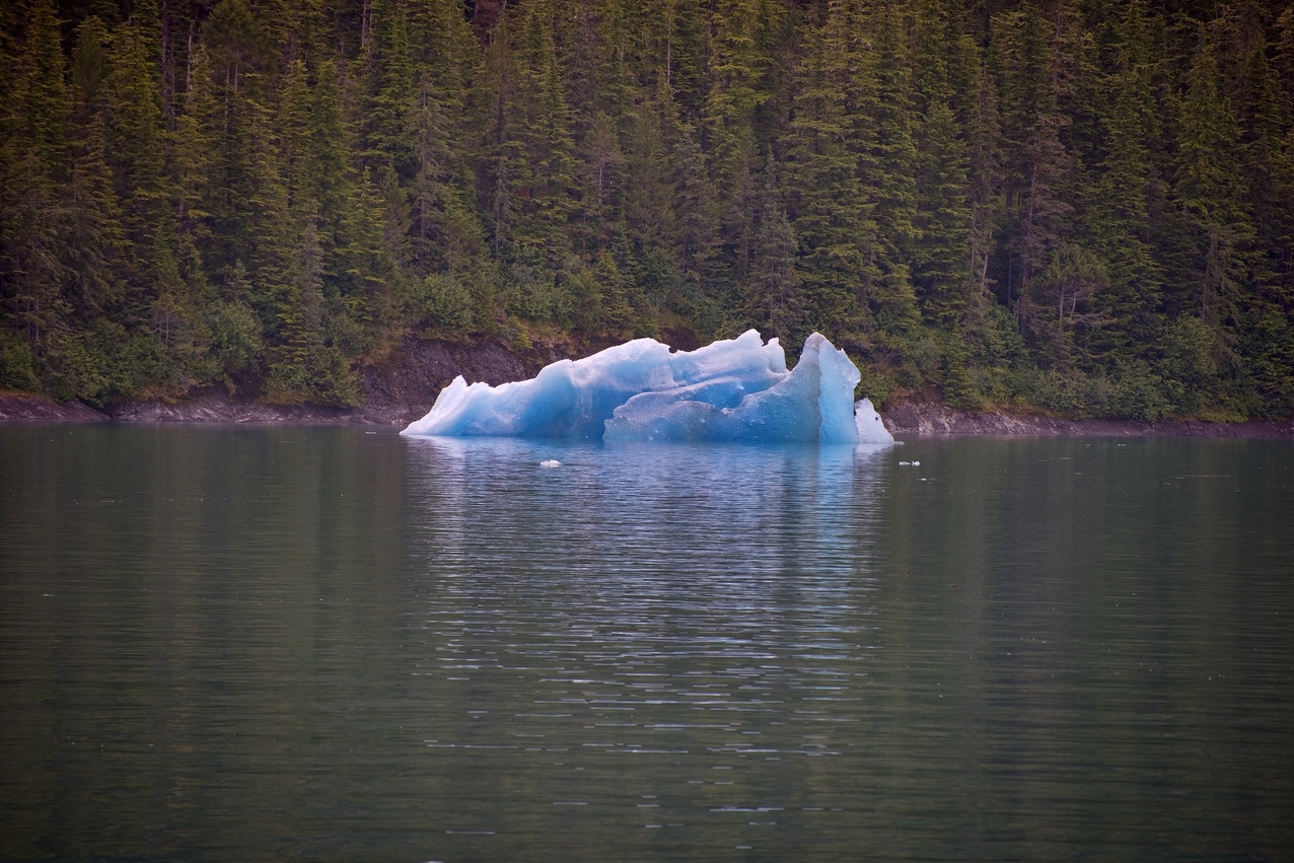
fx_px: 10820
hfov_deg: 6.8
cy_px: 432
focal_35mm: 301
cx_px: 648
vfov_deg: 4.6
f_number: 5.6
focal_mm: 300
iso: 400
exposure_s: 1/640
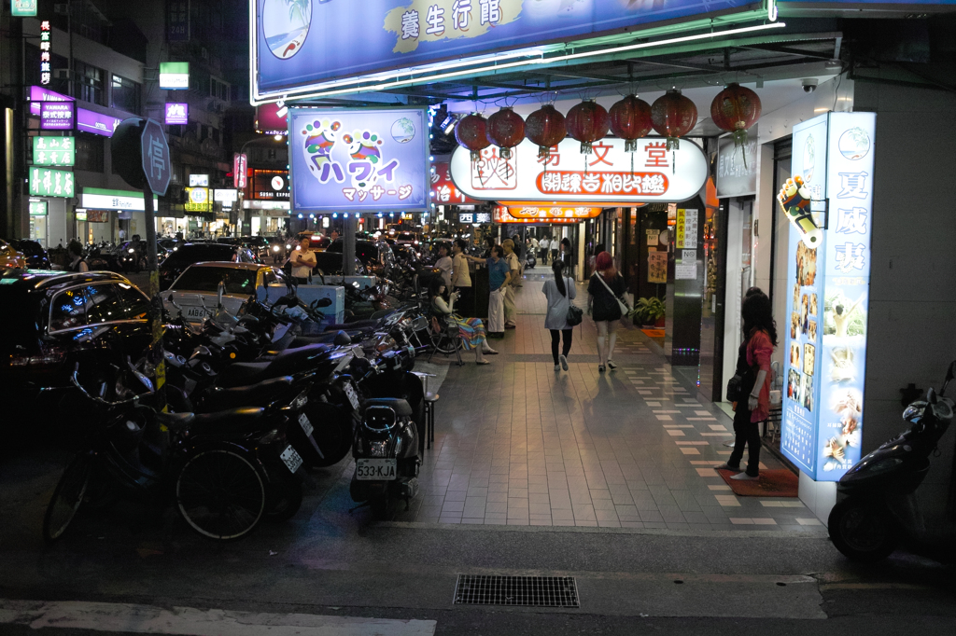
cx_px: 478
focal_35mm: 41
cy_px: 318
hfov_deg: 47.4
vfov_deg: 32.6
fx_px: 1088
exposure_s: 1/80
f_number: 2.8
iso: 800
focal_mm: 24.2
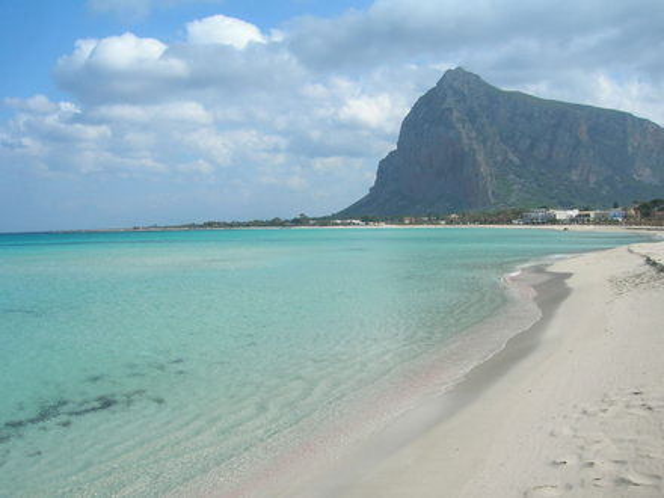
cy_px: 249
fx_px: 652
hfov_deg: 54.0
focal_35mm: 34
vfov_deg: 41.8
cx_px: 332
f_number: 4.9
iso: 50
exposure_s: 1/471
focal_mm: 5.7
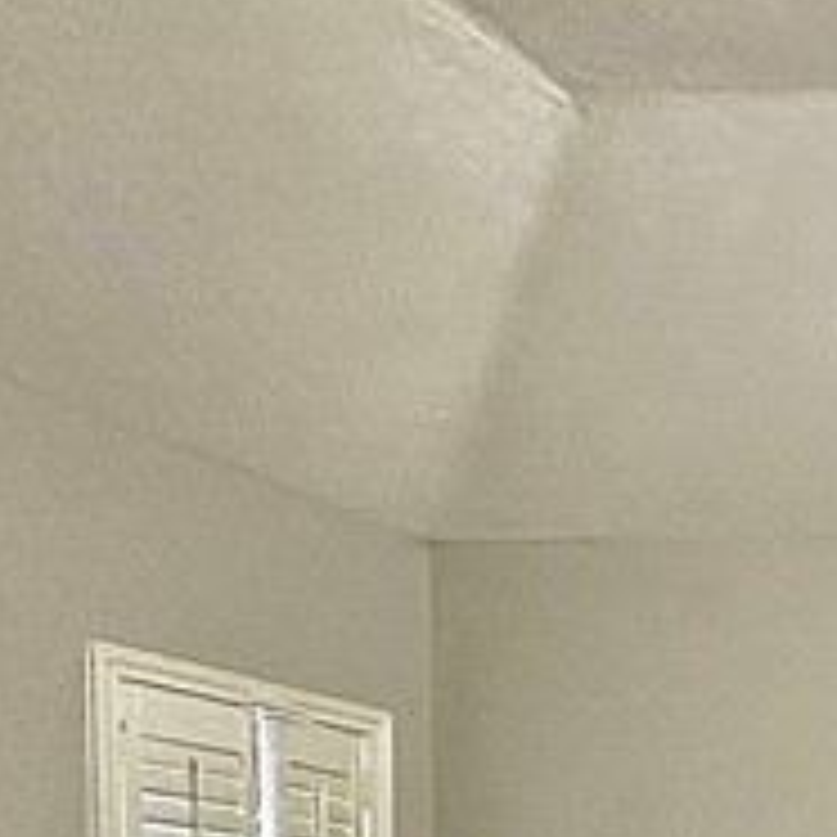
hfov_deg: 17.8
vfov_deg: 22.4
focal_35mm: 68
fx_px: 1860
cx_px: 1674
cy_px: 1116
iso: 640
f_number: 2.2
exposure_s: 1/60
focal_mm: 2.22
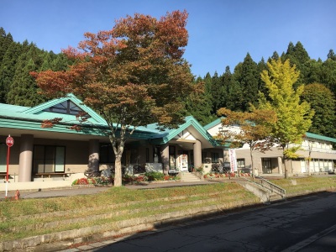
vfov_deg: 48.2
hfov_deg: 61.7
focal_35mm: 29
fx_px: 281
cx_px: 168
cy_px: 126
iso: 25
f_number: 2.2
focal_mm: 4.15
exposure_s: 1/1012
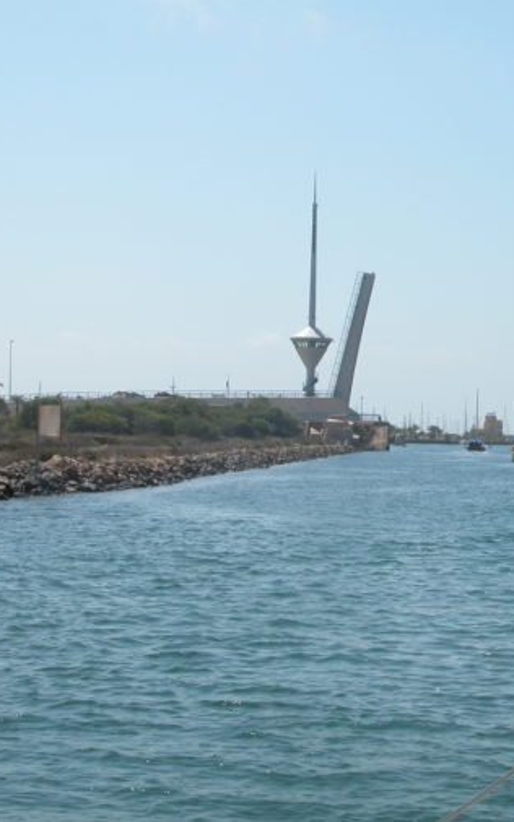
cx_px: 400
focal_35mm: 94
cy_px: 413
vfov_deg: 22.1
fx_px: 2108
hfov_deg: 13.8
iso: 100
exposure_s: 1/410
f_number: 7.3
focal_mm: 16.8
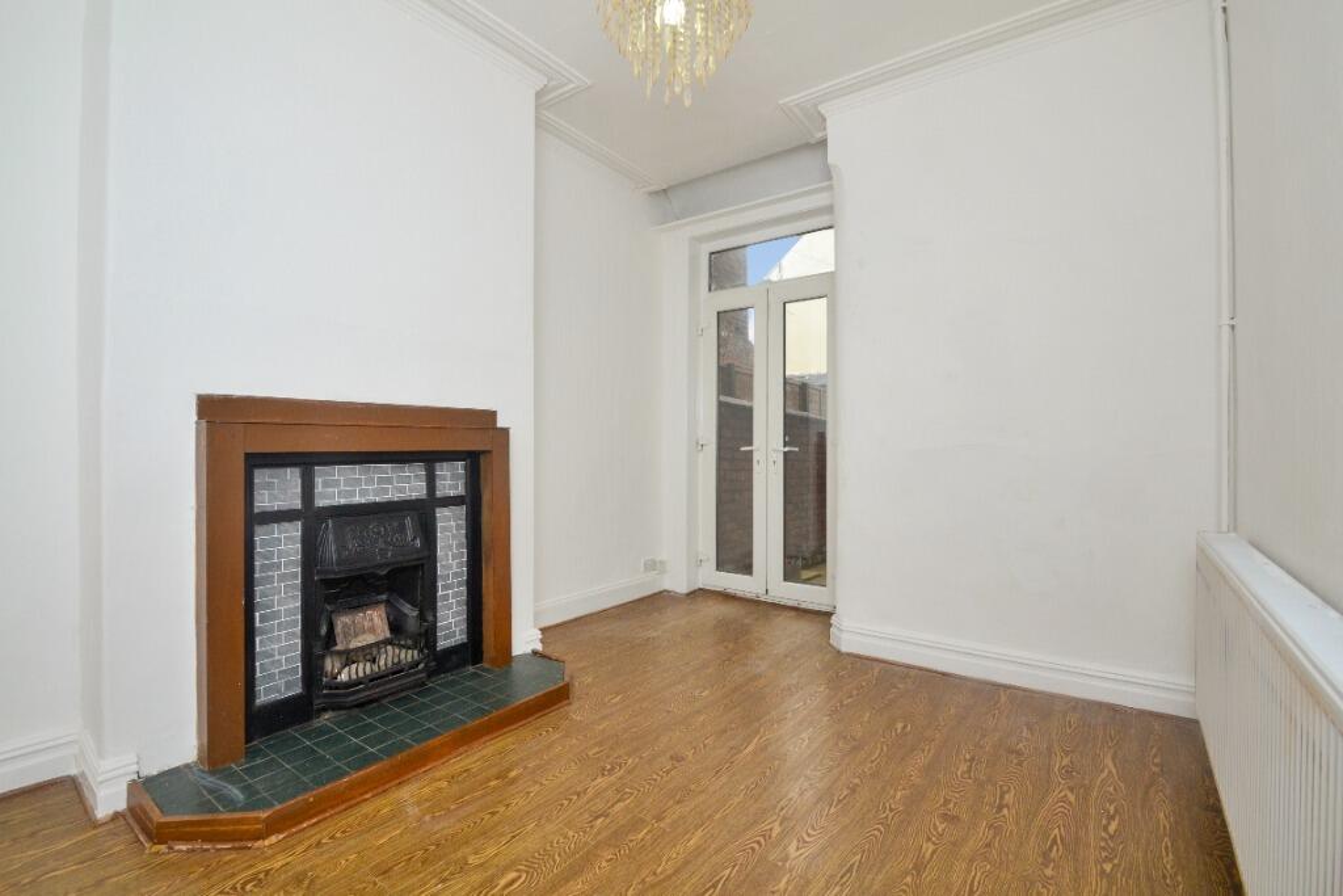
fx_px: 560
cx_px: 672
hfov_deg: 100.4
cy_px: 448
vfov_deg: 77.3
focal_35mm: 15
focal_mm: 10
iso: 400
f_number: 6.3
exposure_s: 1/100
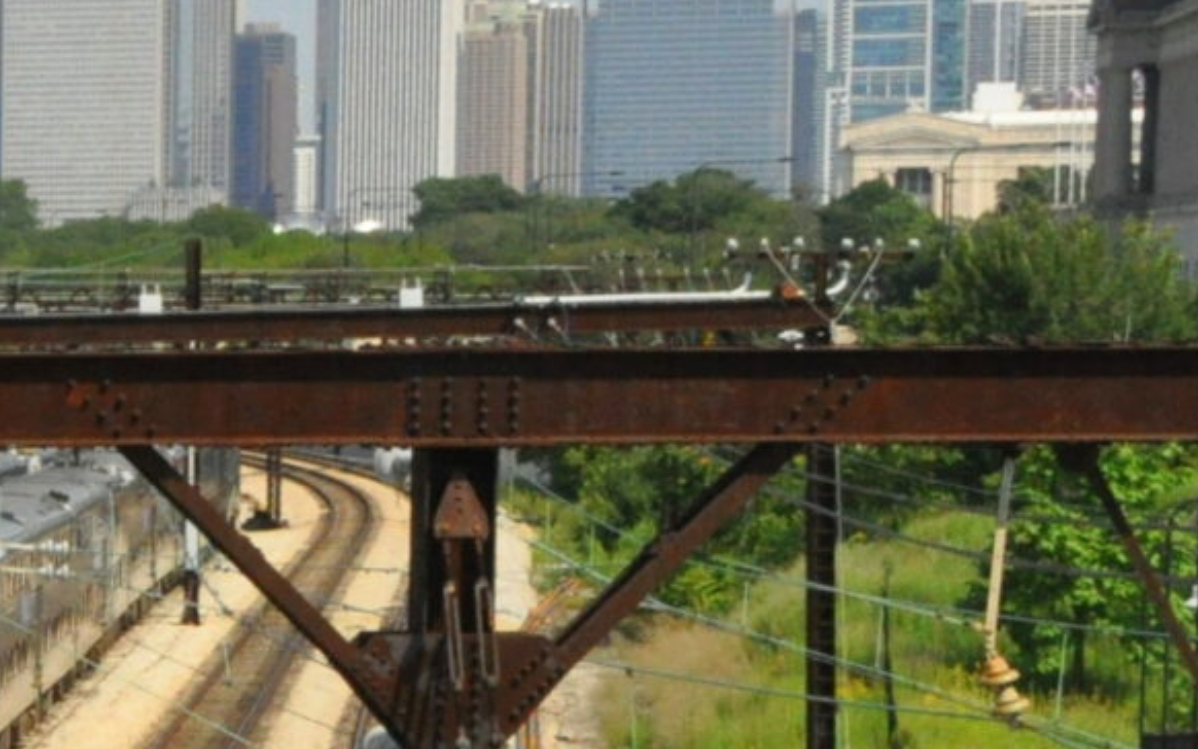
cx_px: -1093
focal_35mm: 188
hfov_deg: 10.4
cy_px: 786
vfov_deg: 7.0
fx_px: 6139
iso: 1600
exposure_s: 1/1250
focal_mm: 28
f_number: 18
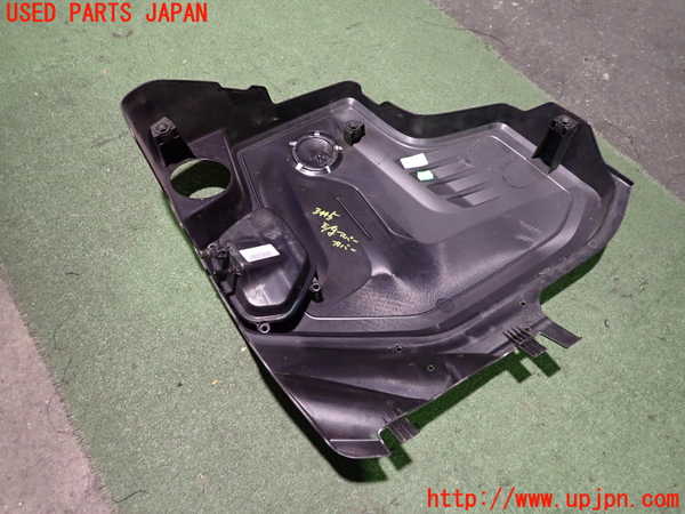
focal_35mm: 25
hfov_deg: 69.4
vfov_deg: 54.9
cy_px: 257
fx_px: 495
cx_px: 342
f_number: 2
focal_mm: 4.5
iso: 800
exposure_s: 1/30
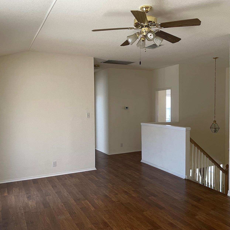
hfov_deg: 52.5
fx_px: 233
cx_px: 122
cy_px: 115
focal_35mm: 31
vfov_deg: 52.5
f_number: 1.6
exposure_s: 1/88
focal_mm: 4.2
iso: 125
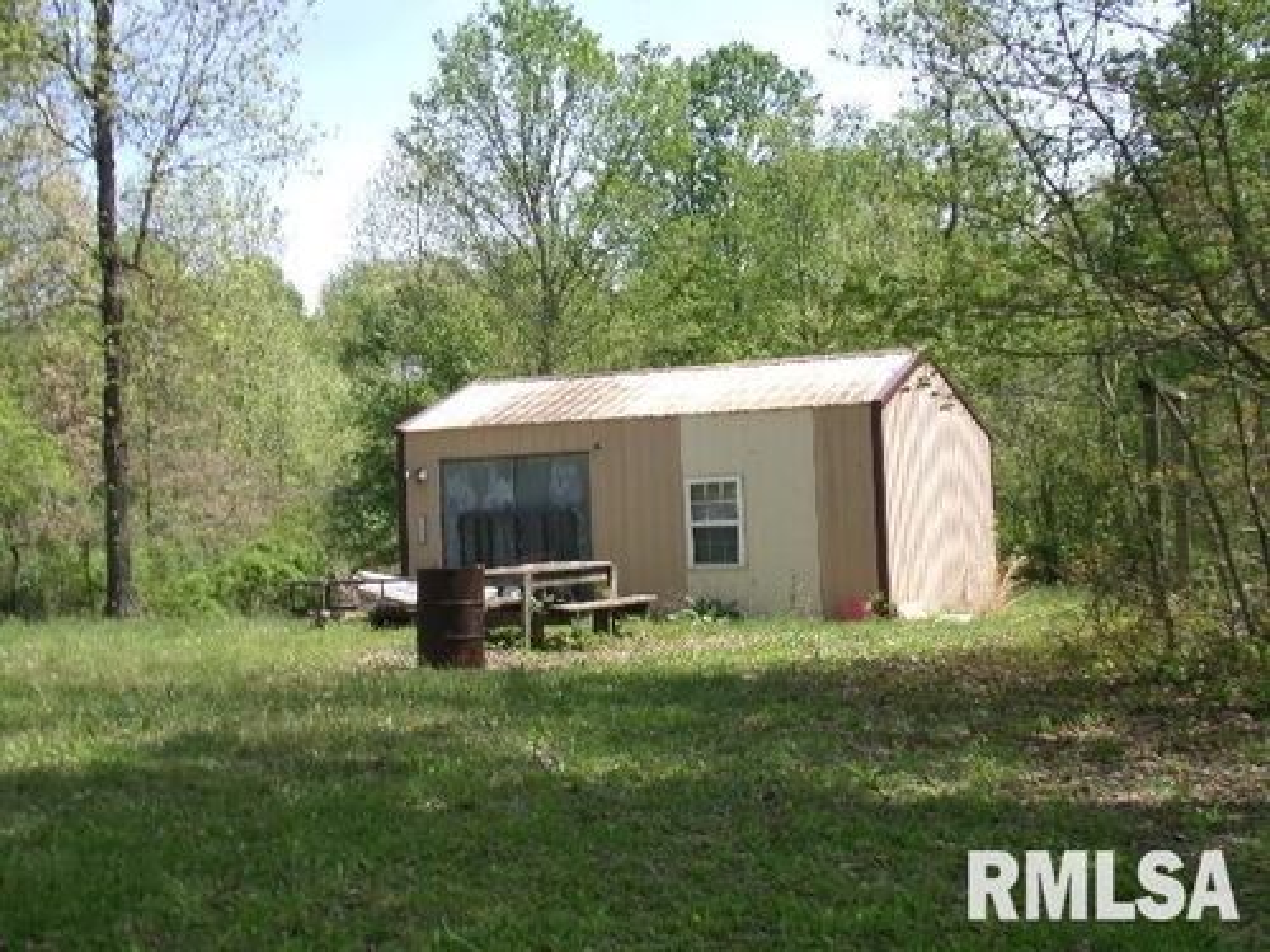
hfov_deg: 39.7
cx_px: 635
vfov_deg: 30.3
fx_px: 1761
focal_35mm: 48
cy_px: 476
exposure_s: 1/45
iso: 100
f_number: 12.48
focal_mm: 8.5
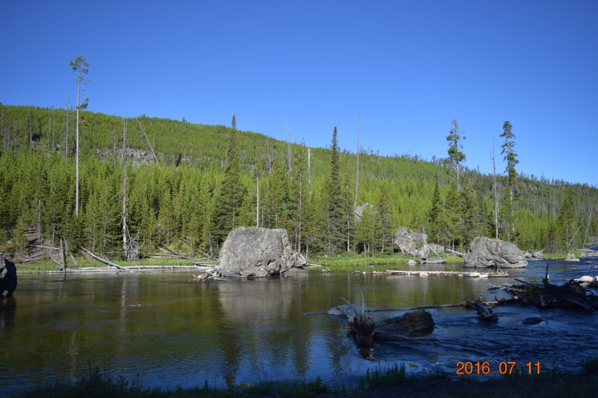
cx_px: 299
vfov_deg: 47.9
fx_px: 448
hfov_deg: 67.4
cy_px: 199
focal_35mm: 27
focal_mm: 18
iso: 200
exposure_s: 1/2000
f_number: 3.5
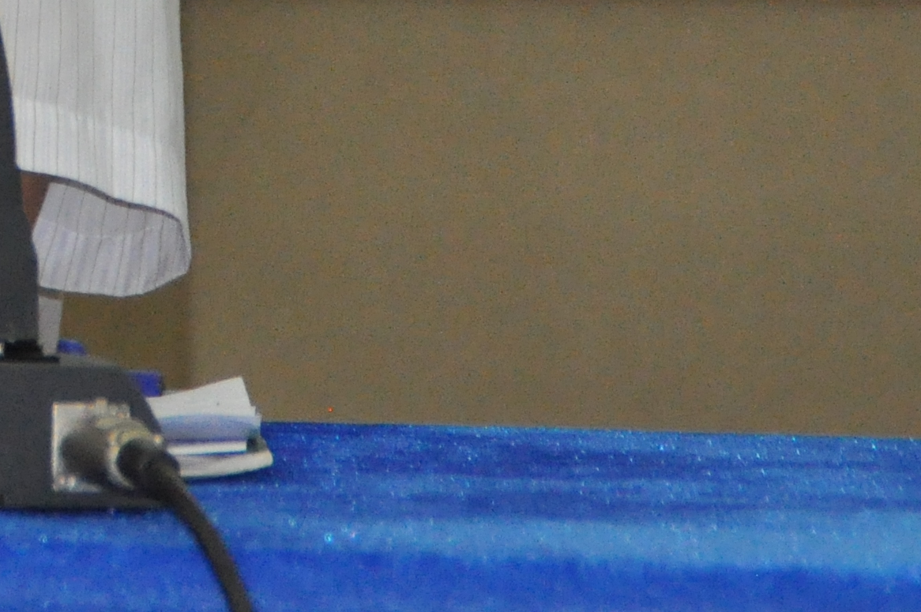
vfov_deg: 3.6
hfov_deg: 5.5
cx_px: -380
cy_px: -477
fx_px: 9584
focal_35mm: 375
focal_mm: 68
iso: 2200
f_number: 5.3
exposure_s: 1/60
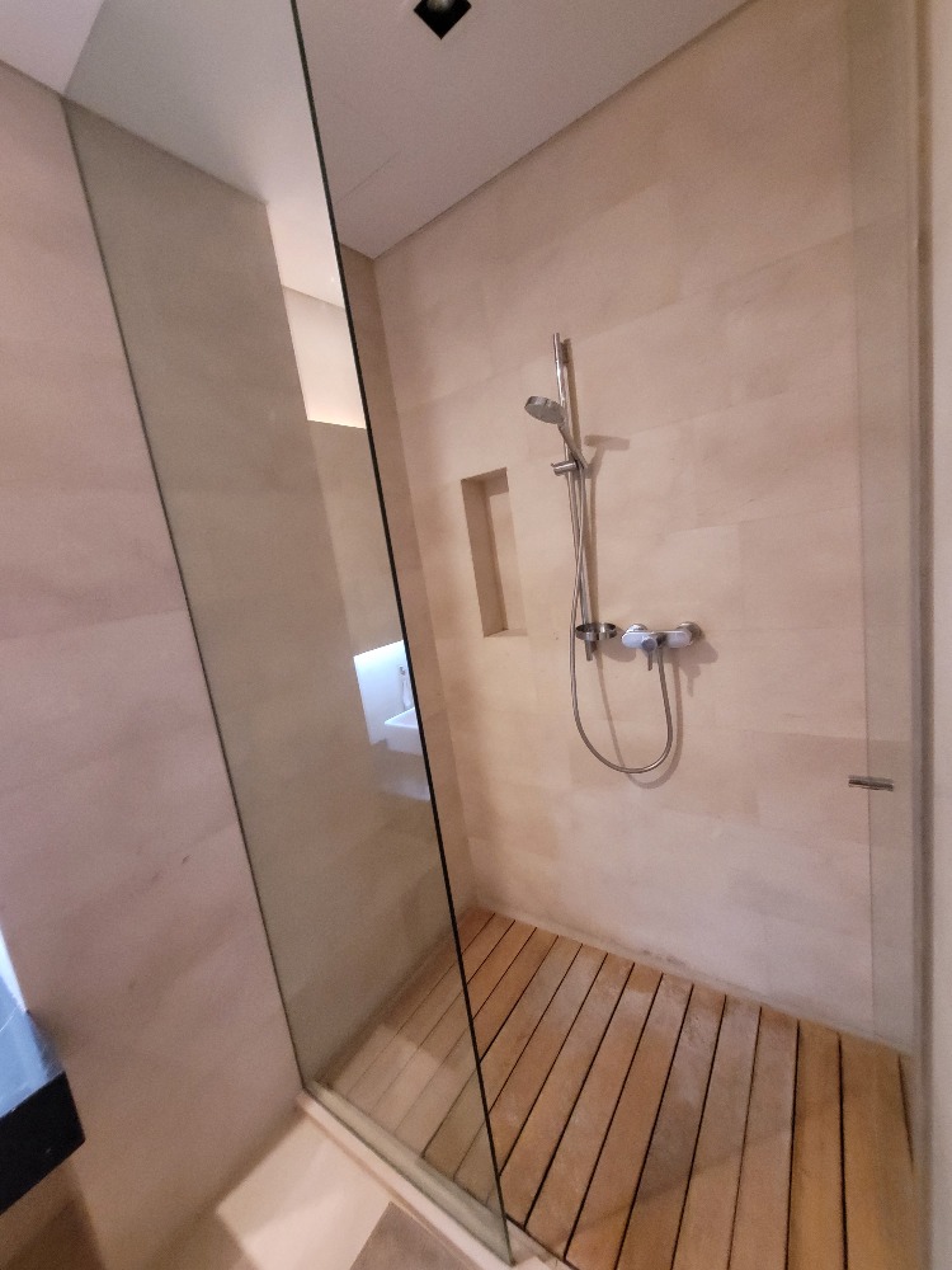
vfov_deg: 106.2
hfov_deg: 89.9
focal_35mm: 13
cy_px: 635
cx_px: 476
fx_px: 477
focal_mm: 1.74
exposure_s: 1/33
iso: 800
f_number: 2.2
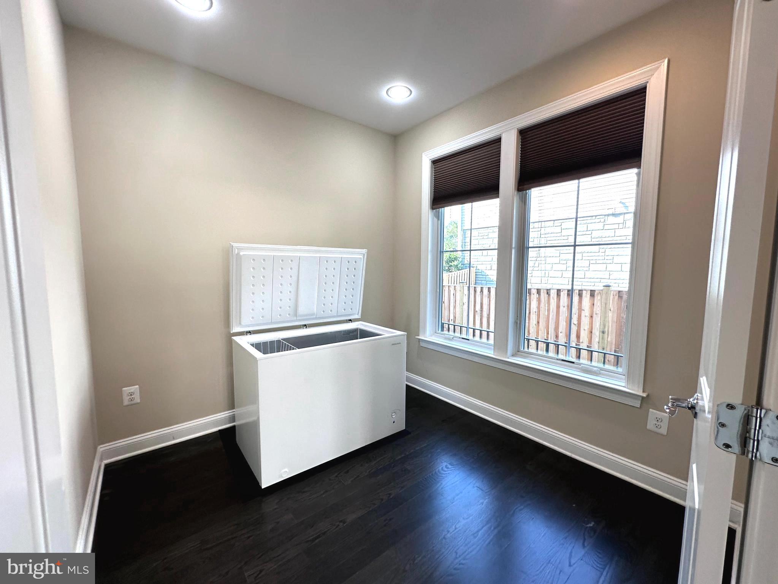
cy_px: 292
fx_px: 315
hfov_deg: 102.1
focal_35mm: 14
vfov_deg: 85.7
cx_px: 389
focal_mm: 2.22
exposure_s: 1/120
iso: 80
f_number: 2.2
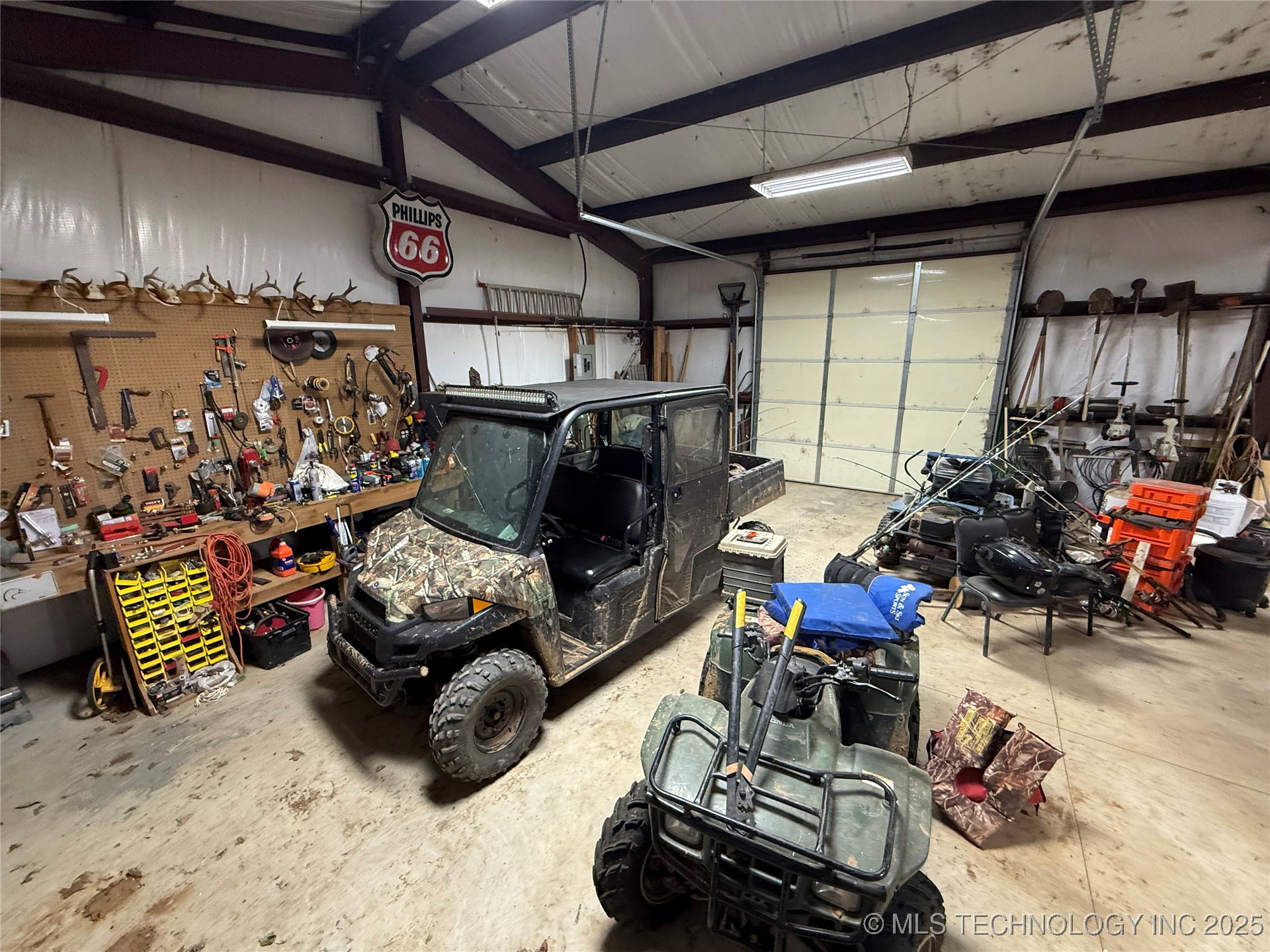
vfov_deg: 85.7
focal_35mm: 14
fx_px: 514
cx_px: 635
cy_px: 476
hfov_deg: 102.1
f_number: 2.2
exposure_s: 1/120
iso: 320
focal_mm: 2.22
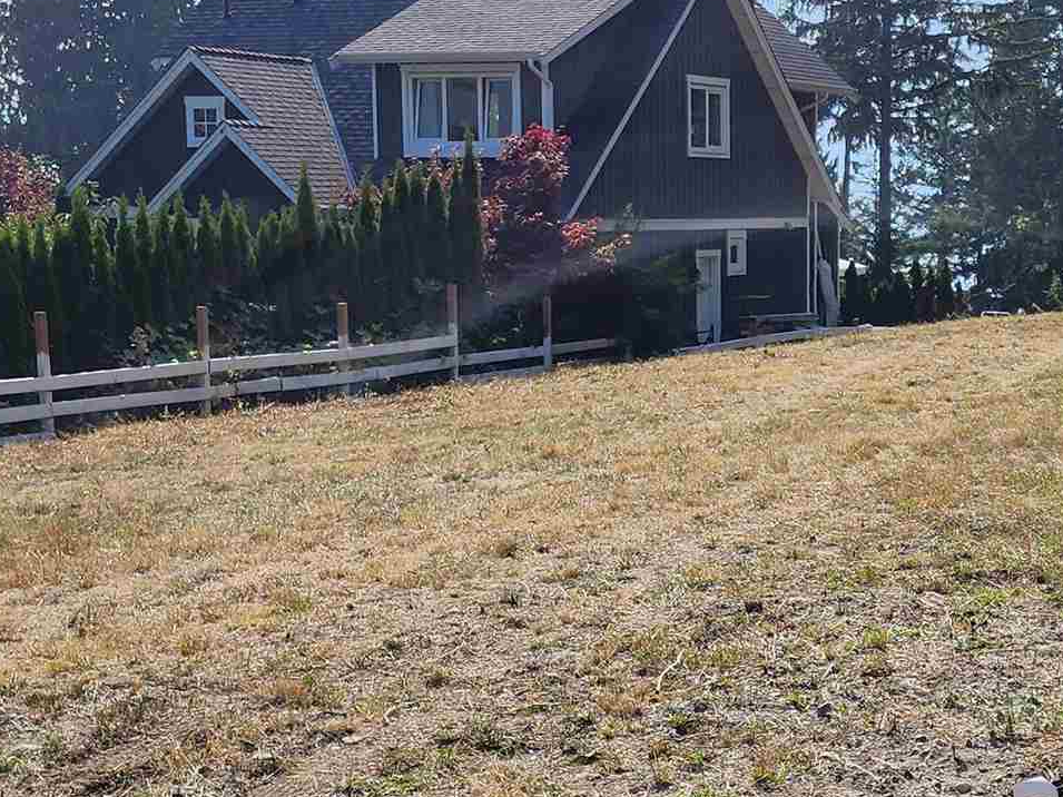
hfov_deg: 26.0
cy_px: 534
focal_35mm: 74
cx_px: 810
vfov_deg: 19.8
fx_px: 2272
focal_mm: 6.4
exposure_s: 1/2071
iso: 12
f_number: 1.8
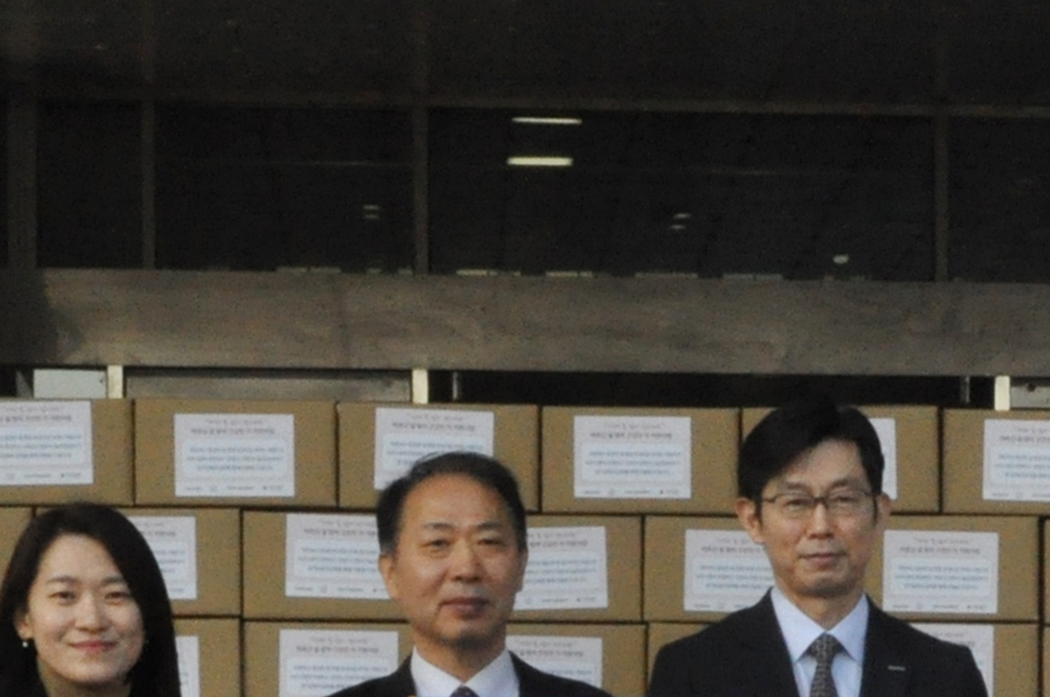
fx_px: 3281
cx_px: 900
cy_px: 902
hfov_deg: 18.0
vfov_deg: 11.8
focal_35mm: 113
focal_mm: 23
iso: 1600
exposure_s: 1/125
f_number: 22
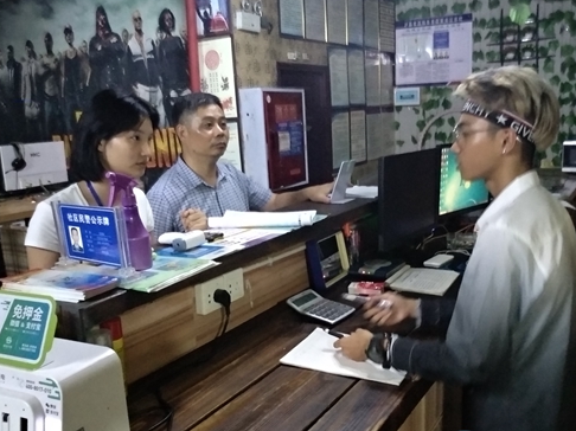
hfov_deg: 61.5
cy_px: 243
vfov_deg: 48.1
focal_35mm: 29
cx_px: 324
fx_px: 482
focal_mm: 3.81
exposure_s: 1/17
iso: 2000
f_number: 2.2
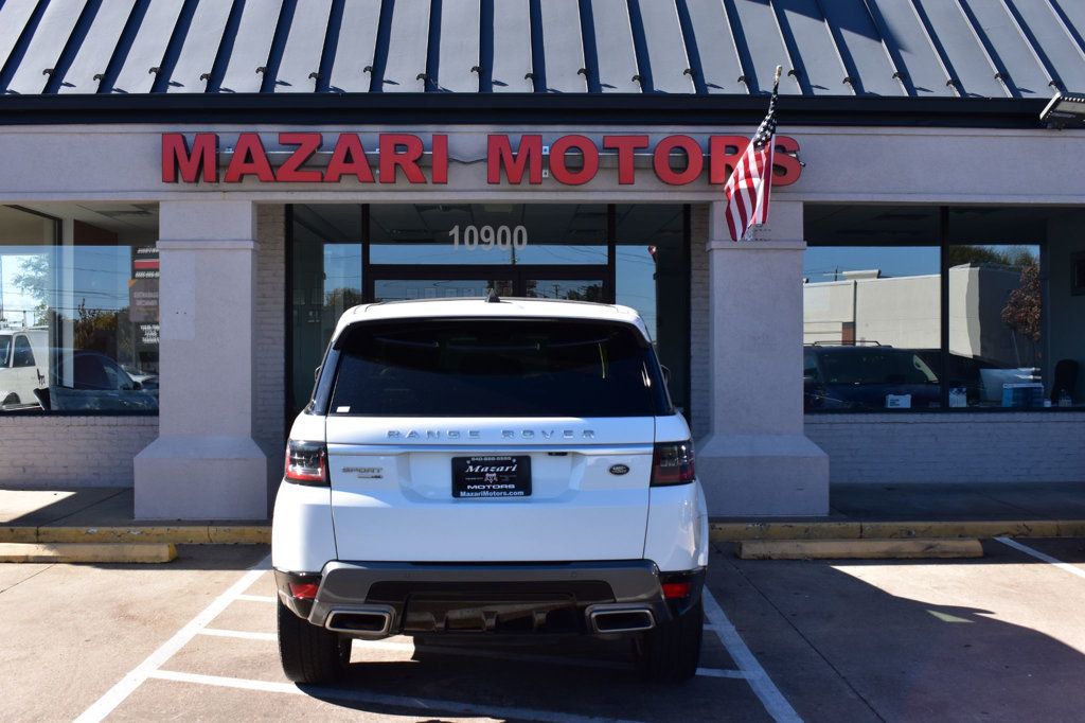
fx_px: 1175
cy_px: 362
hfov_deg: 49.6
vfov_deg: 34.2
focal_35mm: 39
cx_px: 542
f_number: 11
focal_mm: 26
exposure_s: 1/400
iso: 400
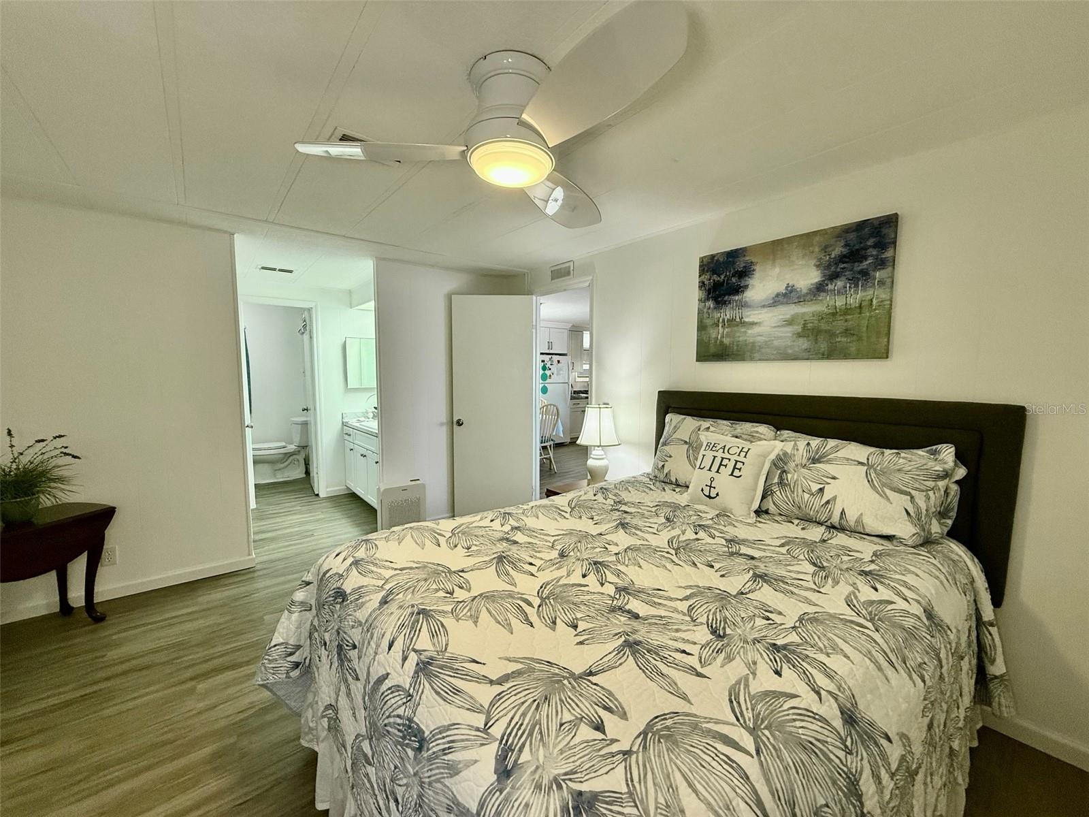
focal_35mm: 14
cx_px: 544
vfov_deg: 85.7
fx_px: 440
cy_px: 408
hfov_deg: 102.1
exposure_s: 1/120
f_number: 2.2
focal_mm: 2.22
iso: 160
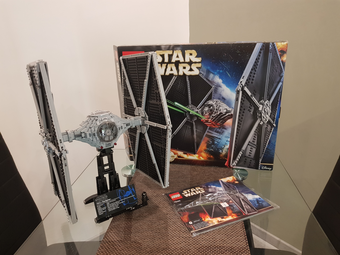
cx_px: 170
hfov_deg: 67.3
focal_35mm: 26
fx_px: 255
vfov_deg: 53.1
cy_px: 128
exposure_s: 1/20
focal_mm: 4.2
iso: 200
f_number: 1.7
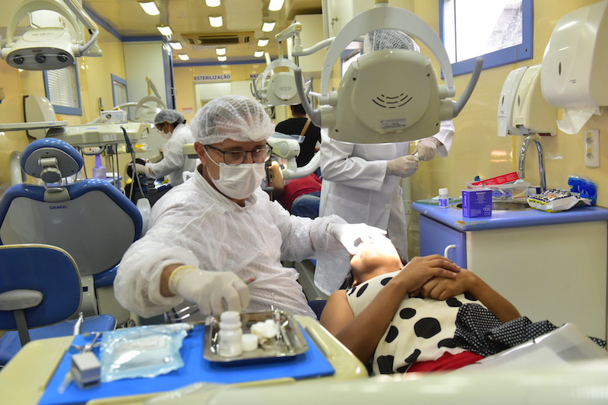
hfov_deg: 54.4
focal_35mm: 35
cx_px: 304
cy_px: 202
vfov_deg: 37.8
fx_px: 591
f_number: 7.1
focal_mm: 35
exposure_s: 1/60
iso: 1600
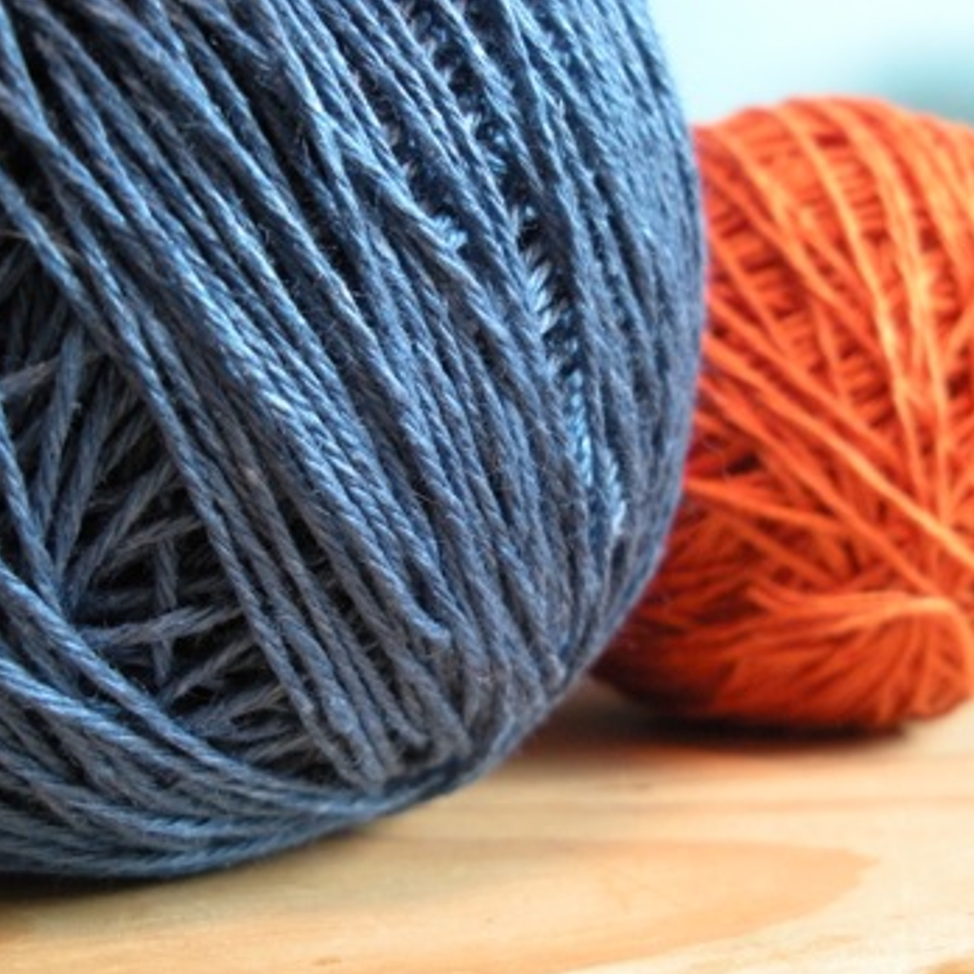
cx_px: 551
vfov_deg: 39.2
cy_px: 491
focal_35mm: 43
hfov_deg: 39.1
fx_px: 1369
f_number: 3.5
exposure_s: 1/15.3
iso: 400
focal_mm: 6.3
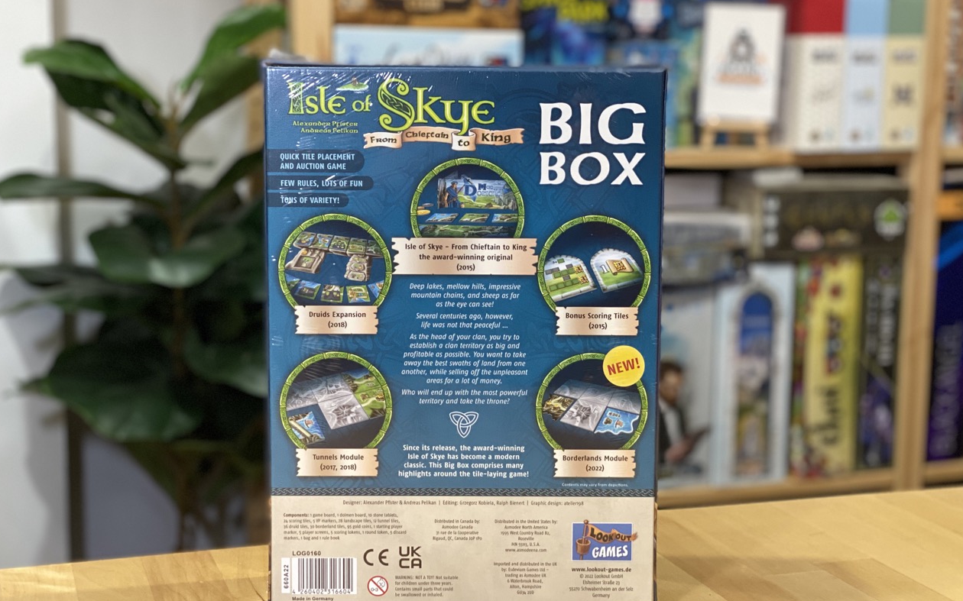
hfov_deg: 36.3
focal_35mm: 56
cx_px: 478
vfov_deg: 23.1
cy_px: 304
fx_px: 1469
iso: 200
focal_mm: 6
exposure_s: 1/33
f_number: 2
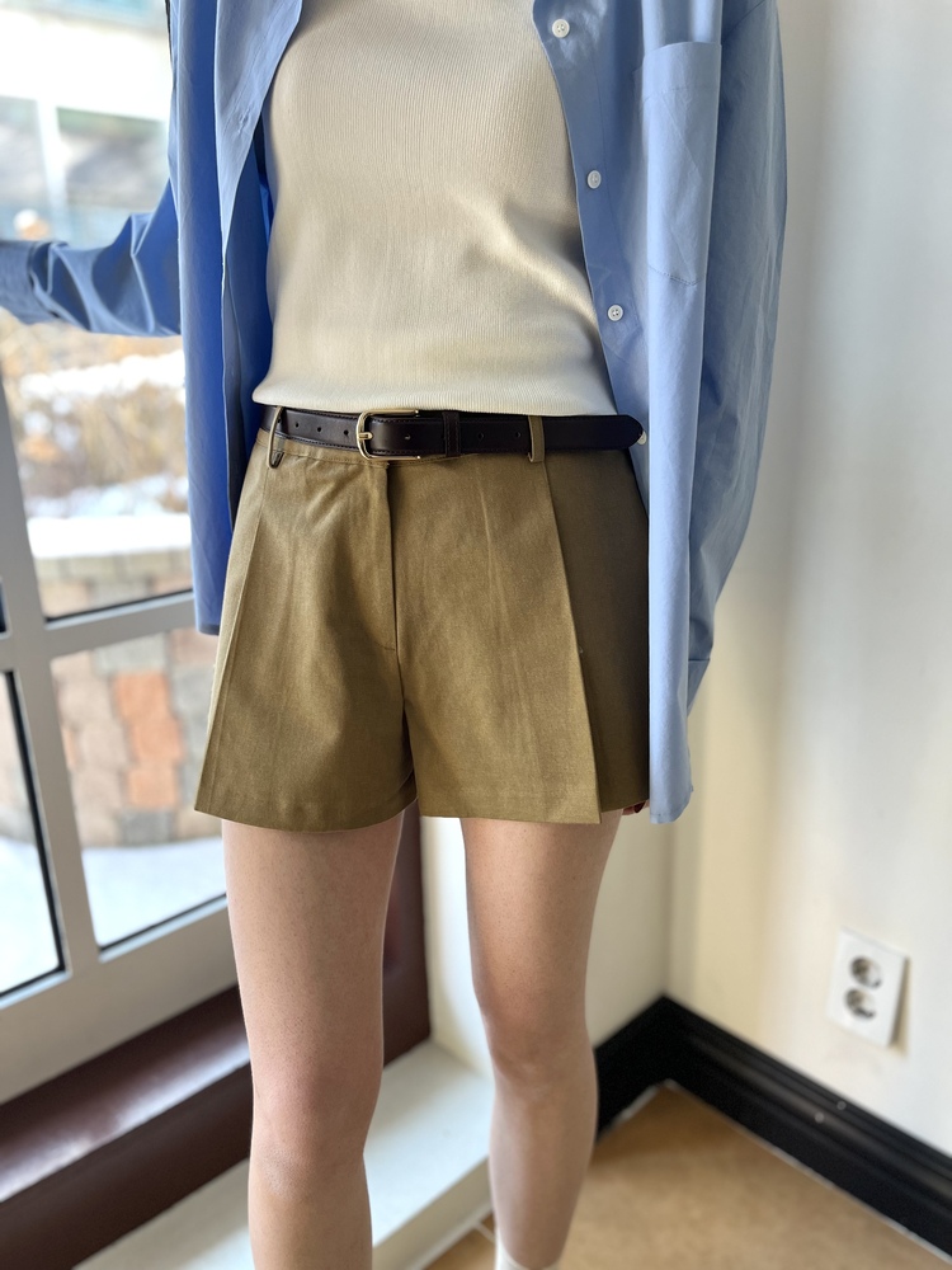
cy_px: 635
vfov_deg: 67.3
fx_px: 953
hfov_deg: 53.1
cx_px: 476
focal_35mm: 26
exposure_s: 1/121
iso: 125
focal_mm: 5.1
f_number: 1.6
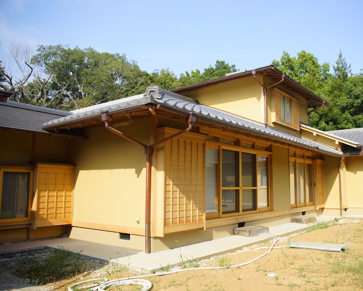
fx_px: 301
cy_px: 149
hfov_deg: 61.6
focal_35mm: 28
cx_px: 221
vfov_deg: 51.5
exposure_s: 1/750
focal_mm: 24
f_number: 2.8
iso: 100
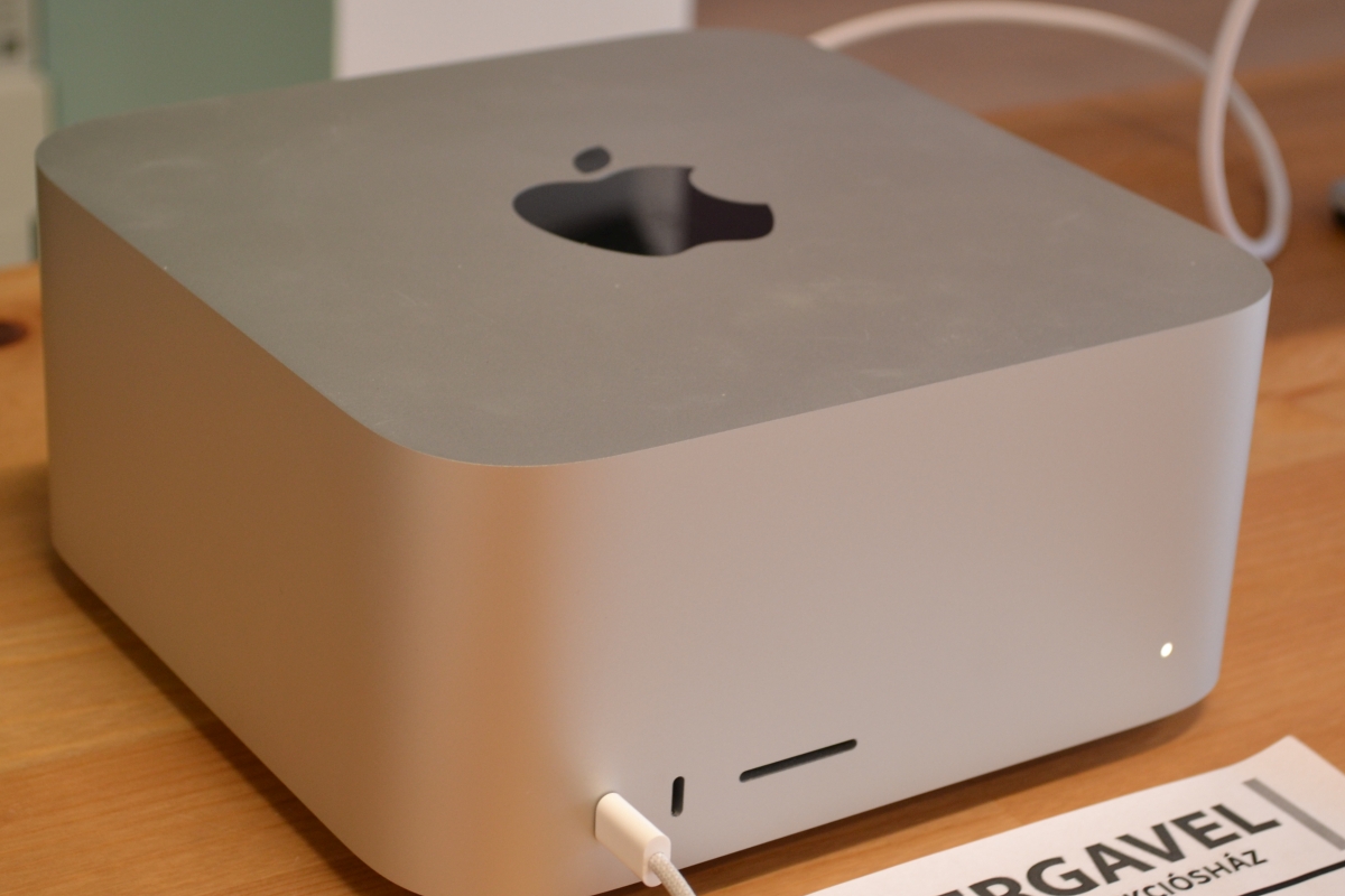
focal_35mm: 84
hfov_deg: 24.2
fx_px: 3138
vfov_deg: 16.3
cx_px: 686
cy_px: 472
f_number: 5.3
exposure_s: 1/20
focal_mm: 42
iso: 400
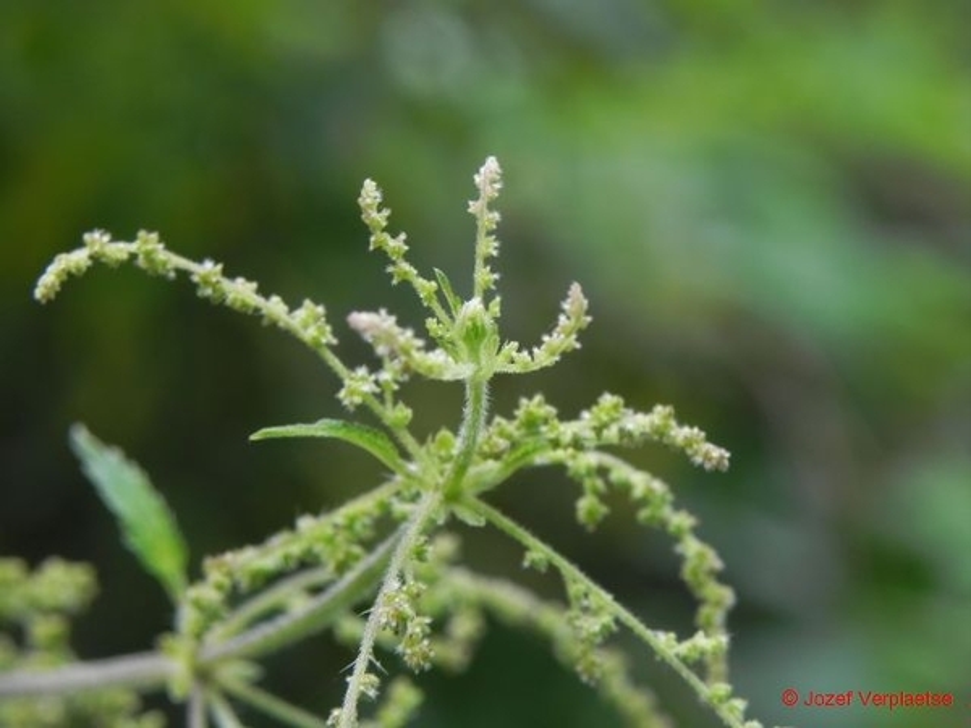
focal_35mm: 105
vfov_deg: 14.1
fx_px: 2945
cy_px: 364
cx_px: 486
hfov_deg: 18.7
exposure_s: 1/97.3
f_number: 4
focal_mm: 18.8
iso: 160
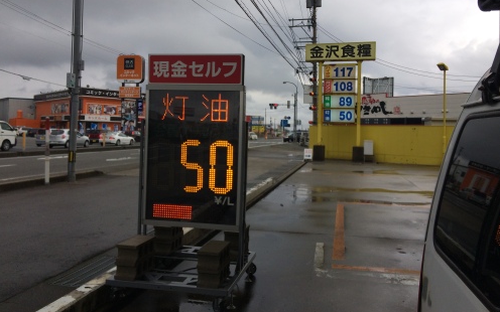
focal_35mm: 31
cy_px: 137
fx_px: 422
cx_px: 251
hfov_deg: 61.2
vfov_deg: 40.5
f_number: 2.2
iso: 32
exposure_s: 1/1208
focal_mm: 4.15
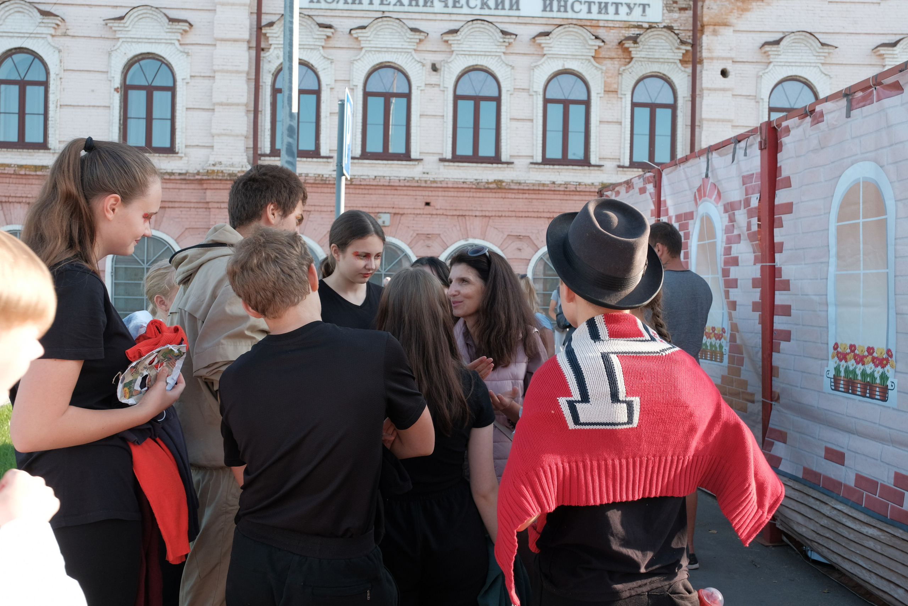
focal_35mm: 33
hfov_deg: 57.2
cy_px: 303
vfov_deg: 40.0
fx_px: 832
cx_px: 454
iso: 500
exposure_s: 1/320
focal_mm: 22
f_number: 5.6
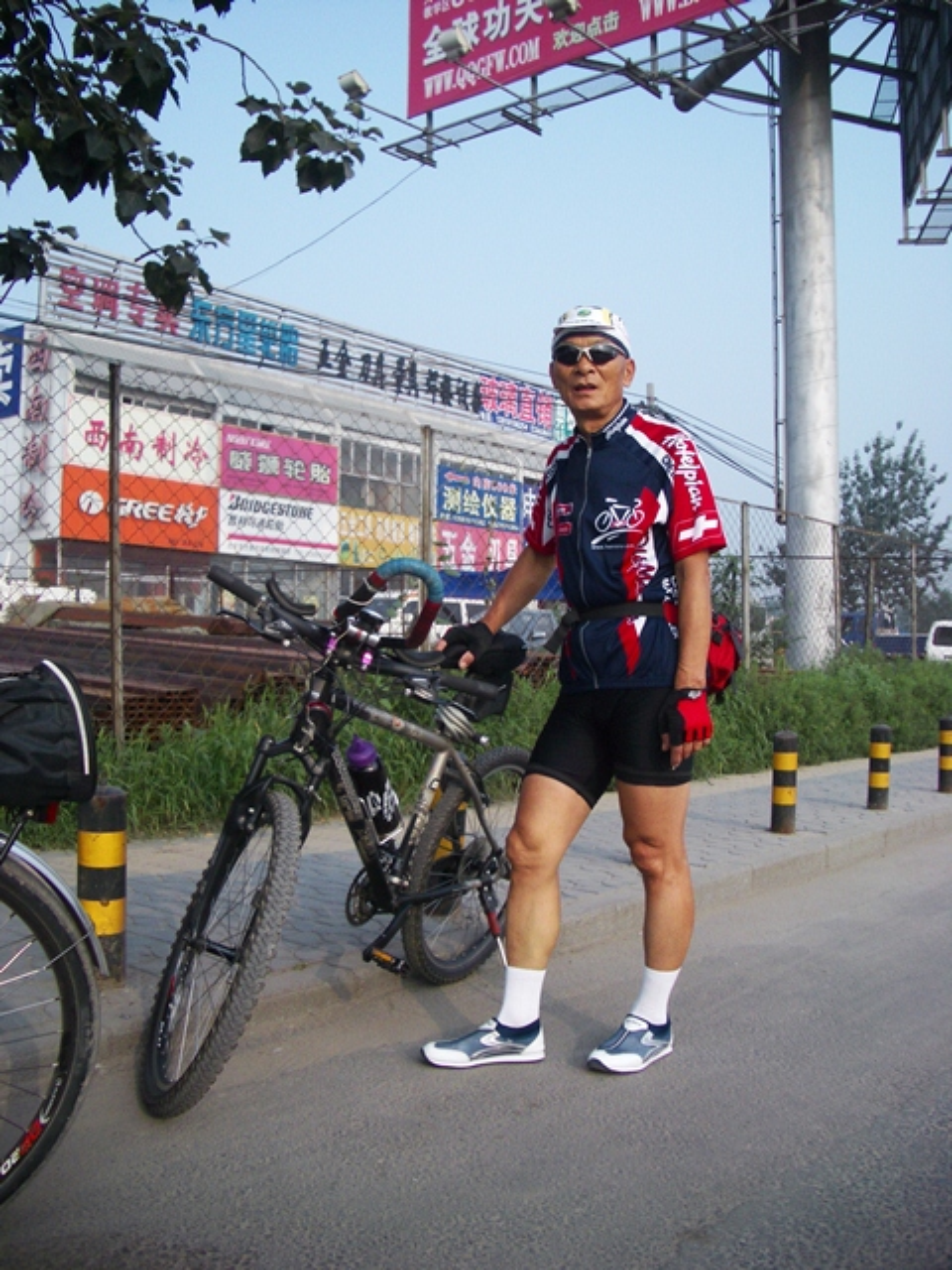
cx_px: 476
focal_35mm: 35
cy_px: 635
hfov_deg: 40.7
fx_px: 1283
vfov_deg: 52.6
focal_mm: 5.8
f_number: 2.6
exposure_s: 1/640
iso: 50
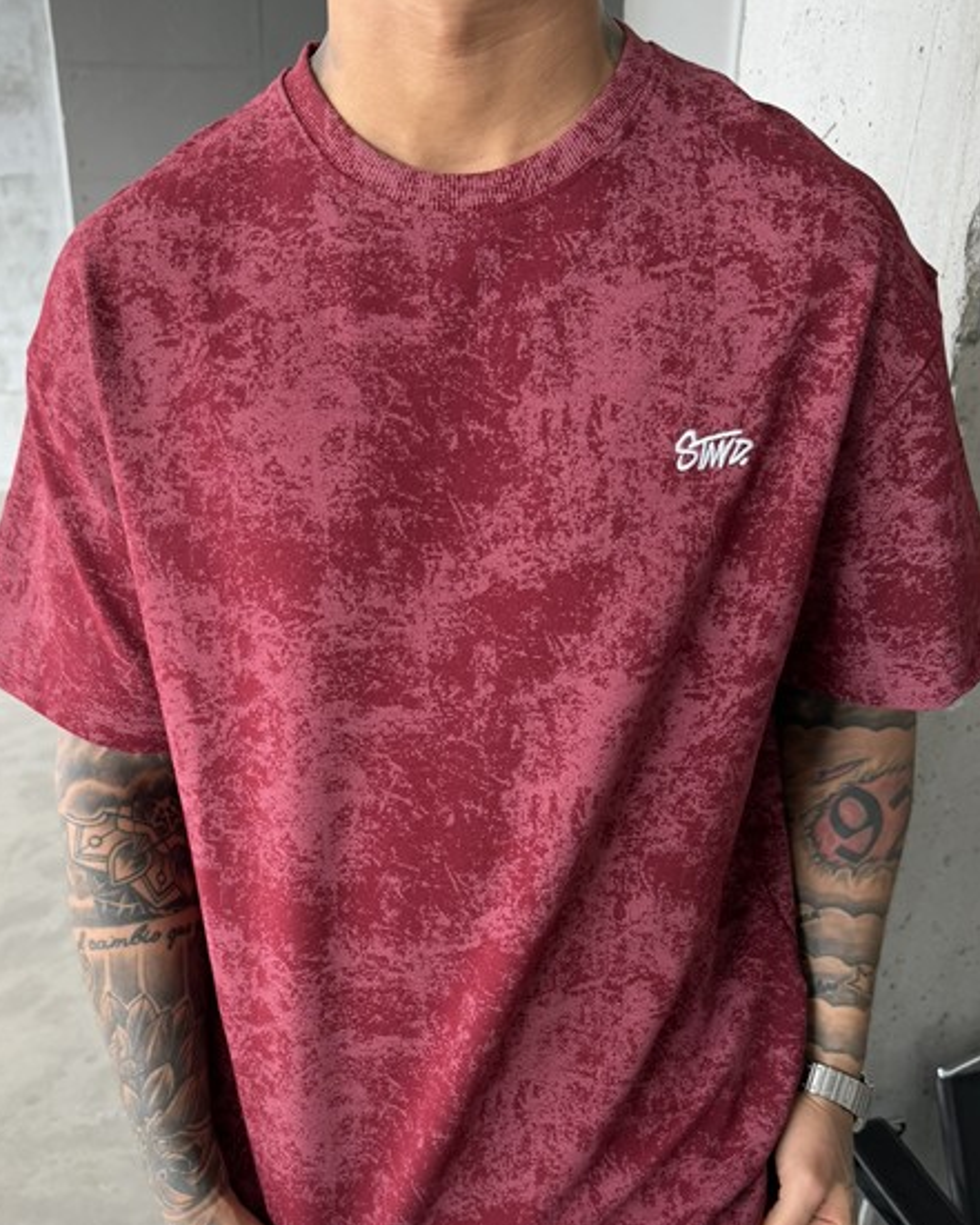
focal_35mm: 34
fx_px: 1232
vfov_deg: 51.7
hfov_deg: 43.3
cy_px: 831
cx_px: 440
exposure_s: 1/121
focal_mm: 6.76
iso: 100
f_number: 1.78
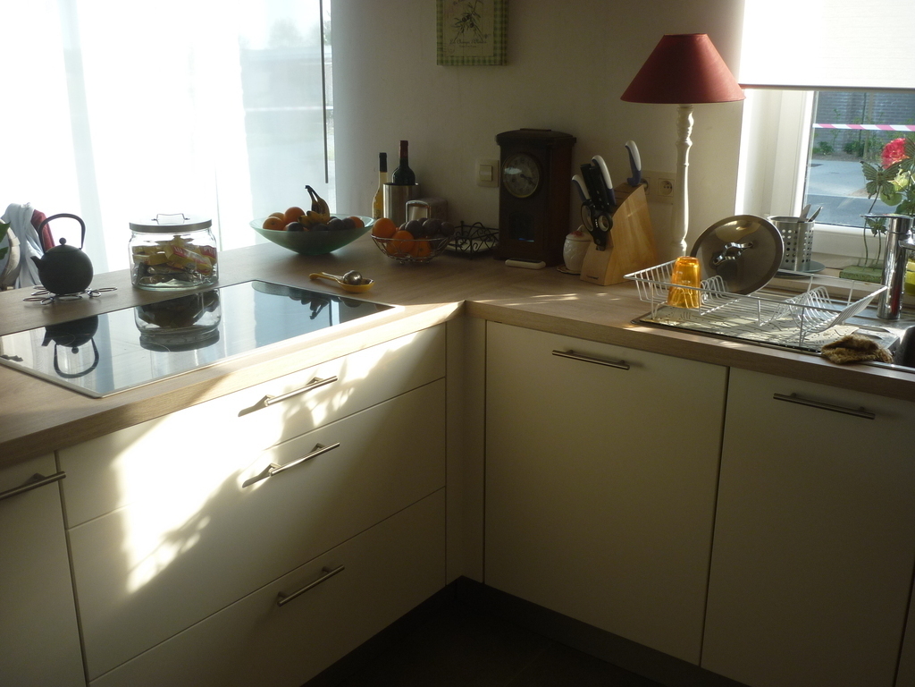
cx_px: 458
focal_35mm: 33
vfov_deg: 42.9
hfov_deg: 55.4
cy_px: 344
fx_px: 872
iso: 80
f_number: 2.8
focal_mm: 5.5
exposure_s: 1/100
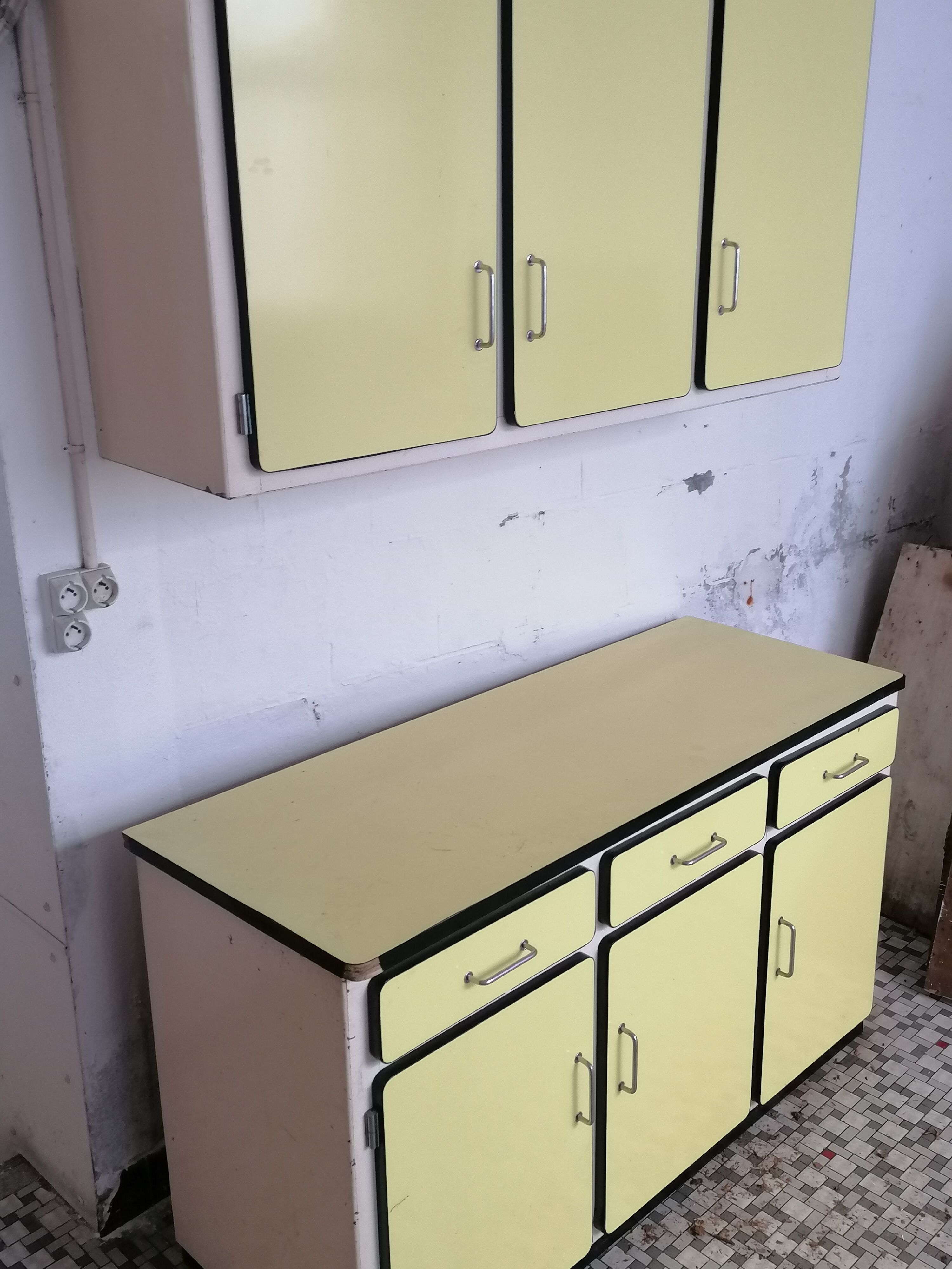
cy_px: 634
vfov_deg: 52.6
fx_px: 1283
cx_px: 476
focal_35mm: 35
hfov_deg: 40.7
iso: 250
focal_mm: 4.75
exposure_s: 1/33.3
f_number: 1.8
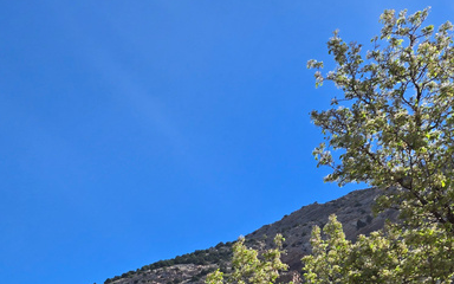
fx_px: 804
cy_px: 401
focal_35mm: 65
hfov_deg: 30.7
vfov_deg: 18.2
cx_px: 83
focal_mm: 5.4
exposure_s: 1/1488
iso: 25
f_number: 1.8
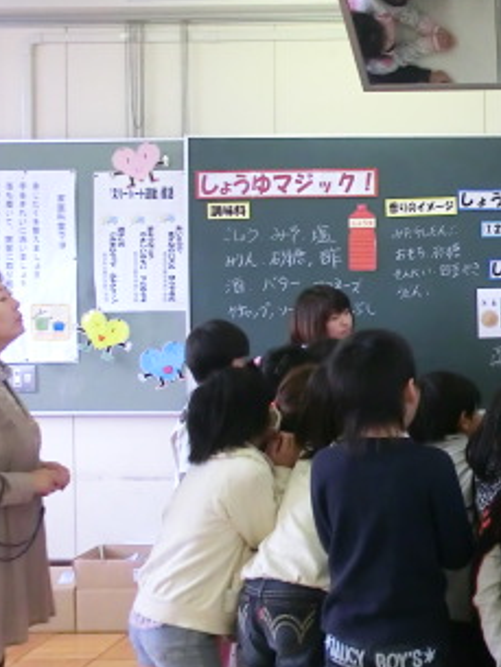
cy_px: 286
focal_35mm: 63
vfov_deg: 30.7
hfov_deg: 21.4
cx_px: 624
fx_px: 1215
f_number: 3.5
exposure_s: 1/60
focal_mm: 5.25
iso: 400
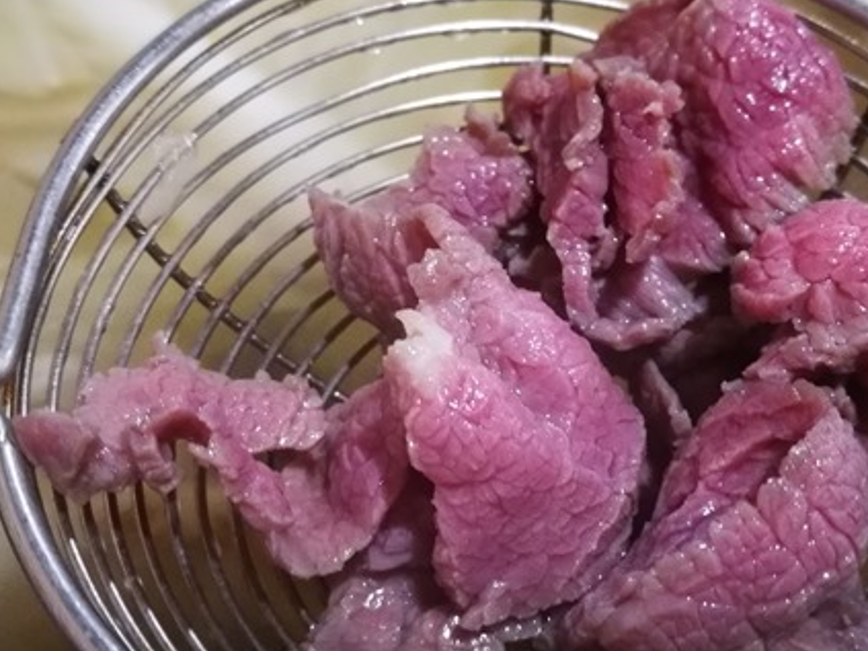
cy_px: 337
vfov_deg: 31.5
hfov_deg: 41.1
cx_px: 505
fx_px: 1153
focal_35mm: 46
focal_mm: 4.5
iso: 800
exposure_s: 1/17.1
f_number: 4
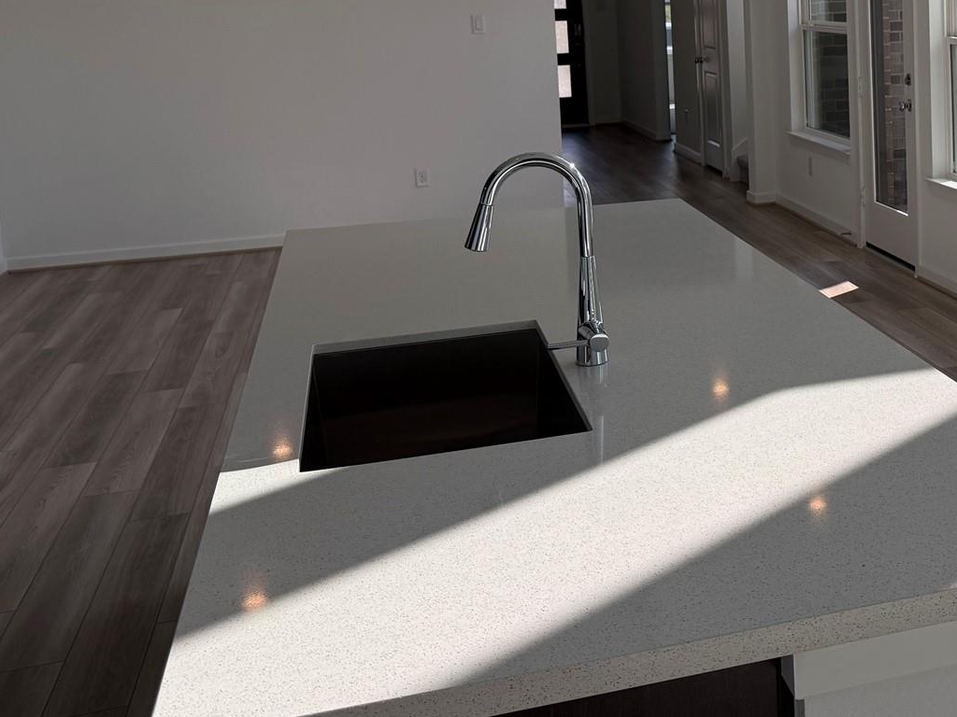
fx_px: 1327
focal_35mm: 48
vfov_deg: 29.4
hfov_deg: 36.7
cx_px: 895
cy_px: 121
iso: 100
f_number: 1.78
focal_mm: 6.76
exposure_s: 1/2525
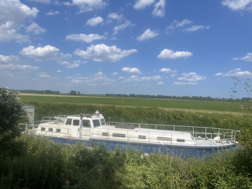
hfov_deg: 67.3
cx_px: 126
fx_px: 189
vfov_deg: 53.1
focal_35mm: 26
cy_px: 94
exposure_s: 1/5814
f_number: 1.6
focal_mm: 4.2
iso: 32
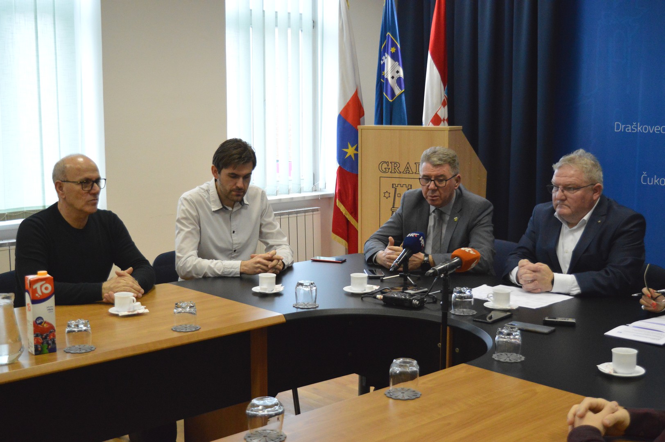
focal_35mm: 51
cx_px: 332
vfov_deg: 26.4
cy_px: 221
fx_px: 941
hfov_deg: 38.9
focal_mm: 34
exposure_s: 1/250
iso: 3200
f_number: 4.5
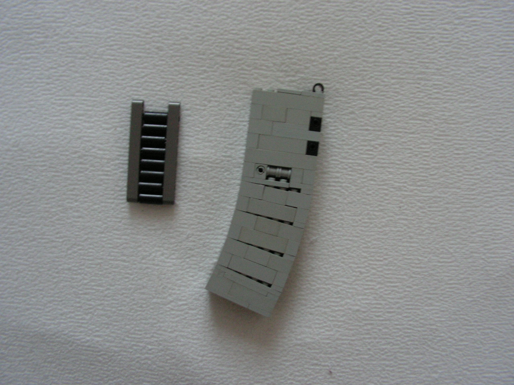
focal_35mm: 36
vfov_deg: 39.7
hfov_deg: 51.4
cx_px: 257
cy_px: 192
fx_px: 535
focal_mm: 6
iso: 200
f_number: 3.2
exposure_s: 1/8
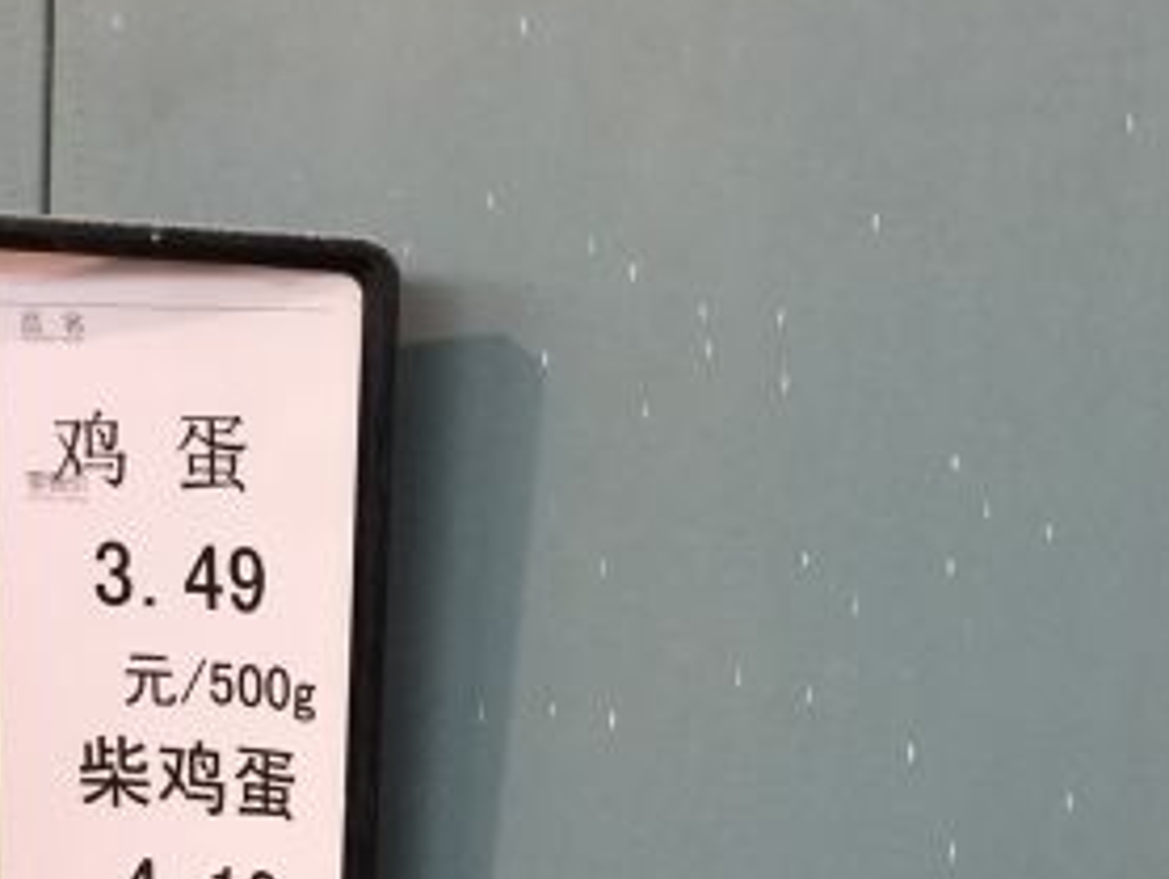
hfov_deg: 26.6
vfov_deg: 19.7
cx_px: 715
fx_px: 2467
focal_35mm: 73
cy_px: 847
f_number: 2.2
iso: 80
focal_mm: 4.15
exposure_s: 1/17
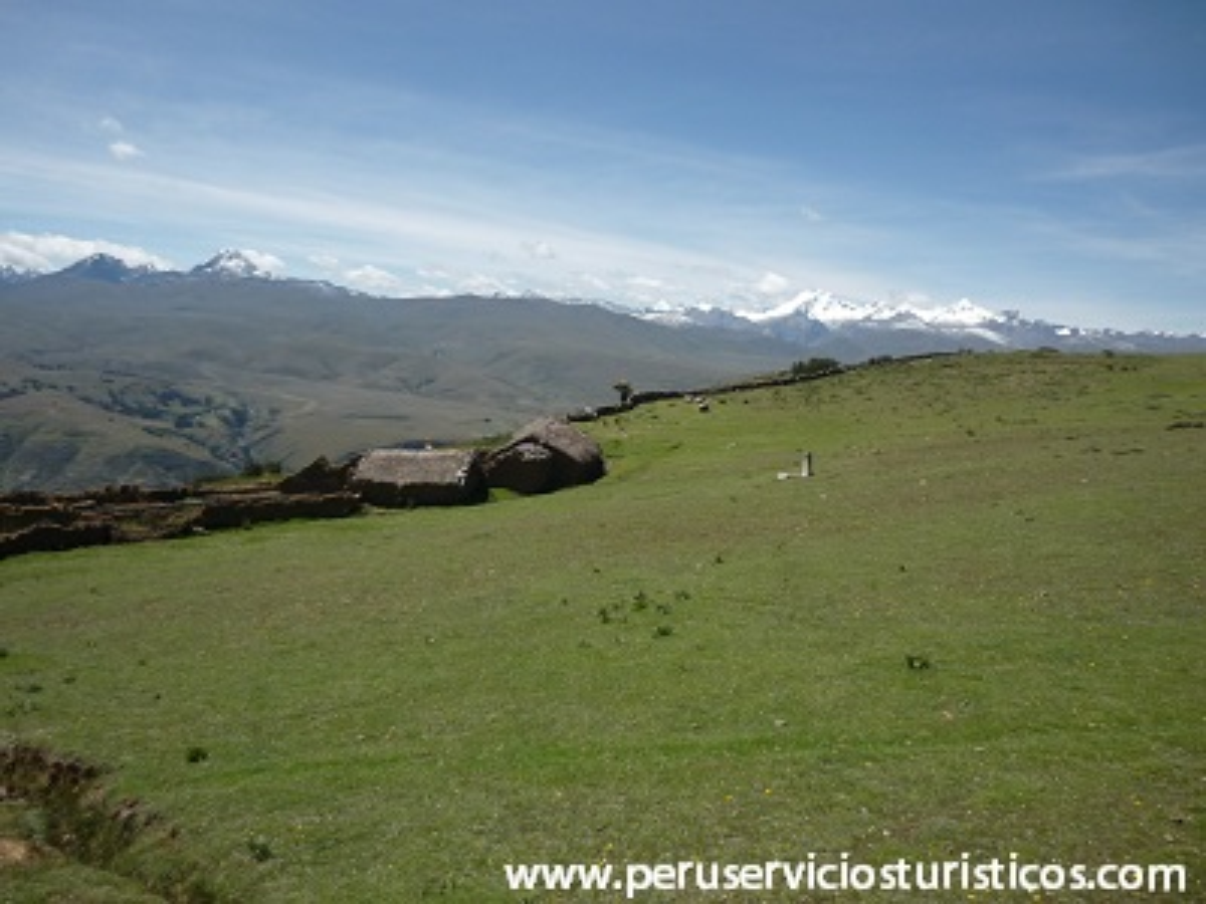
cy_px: 452
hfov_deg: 55.4
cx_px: 603
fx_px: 1150
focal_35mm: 33
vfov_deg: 42.9
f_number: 8
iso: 100
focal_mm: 5.5
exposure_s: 1/250
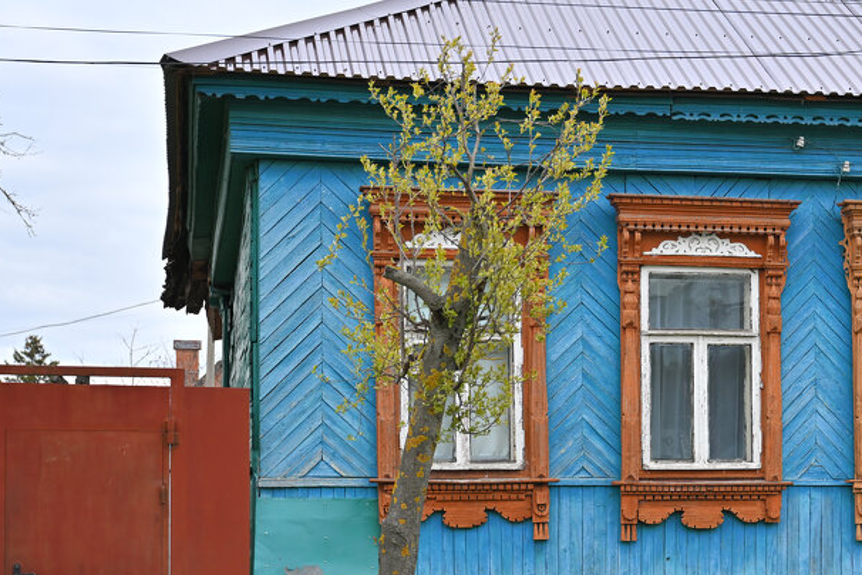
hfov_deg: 20.8
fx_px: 2275
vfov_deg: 14.3
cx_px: 834
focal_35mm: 95
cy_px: 433
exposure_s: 1/250
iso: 110
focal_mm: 48
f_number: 4
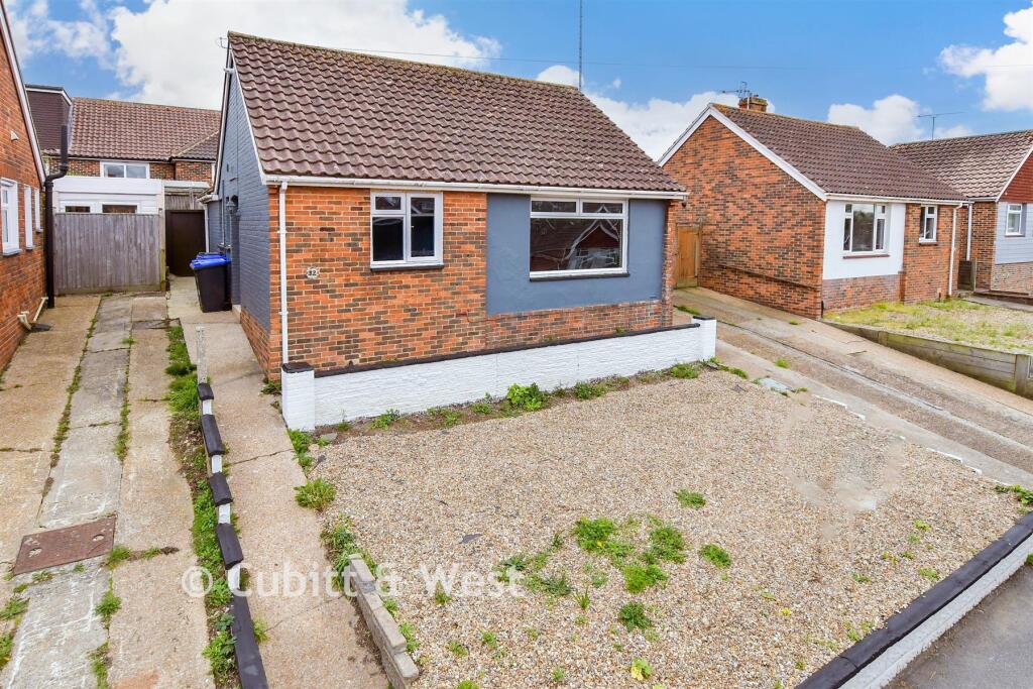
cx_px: 516
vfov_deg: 64.6
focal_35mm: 19
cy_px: 344
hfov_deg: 86.9
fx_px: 545
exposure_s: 1/250
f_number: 8
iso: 400
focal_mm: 13
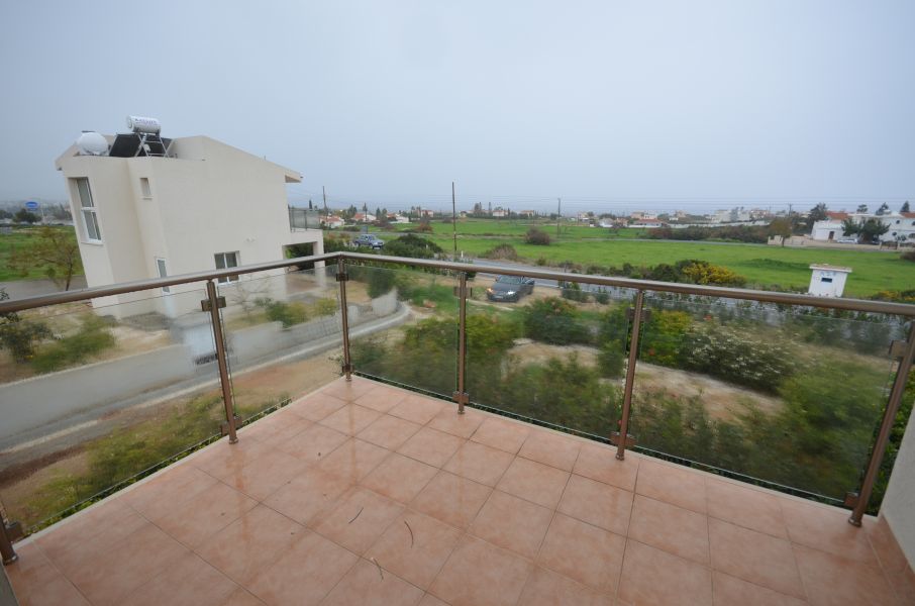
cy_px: 303
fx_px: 380
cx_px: 458
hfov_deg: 100.5
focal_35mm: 15
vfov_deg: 77.1
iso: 200
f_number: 6.3
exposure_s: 1/160
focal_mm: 10
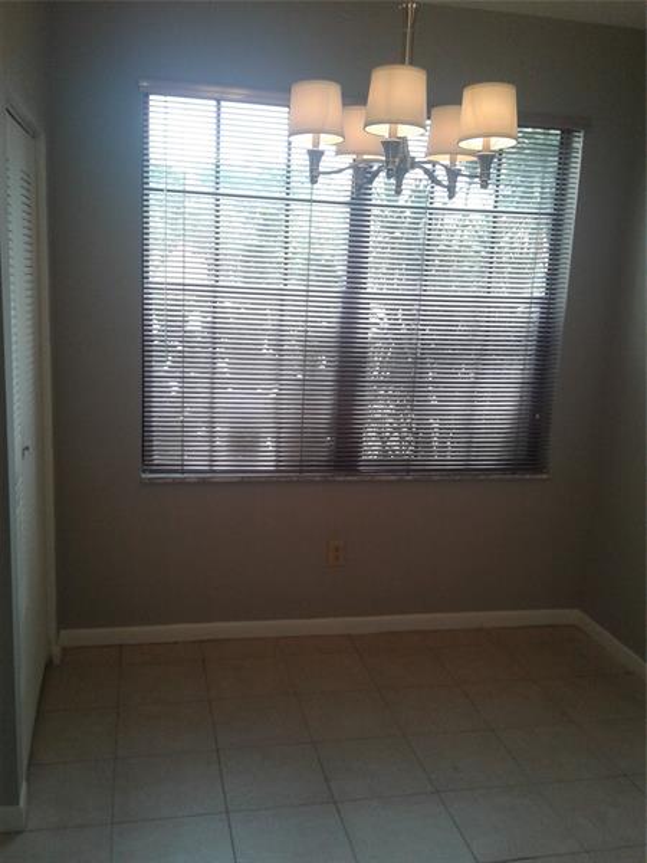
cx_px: 324
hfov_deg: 42.9
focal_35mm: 33
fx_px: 822
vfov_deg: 55.4
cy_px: 432
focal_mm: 3.3
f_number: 2.2
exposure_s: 1/101
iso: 50
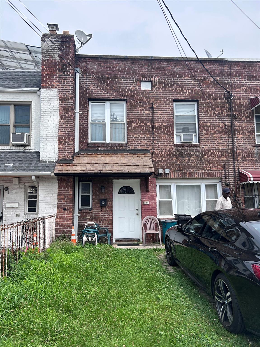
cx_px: 130
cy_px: 174
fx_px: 260
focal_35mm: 26
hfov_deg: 53.1
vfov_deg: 67.3
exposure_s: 1/3460
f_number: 1.5
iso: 50
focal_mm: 5.7
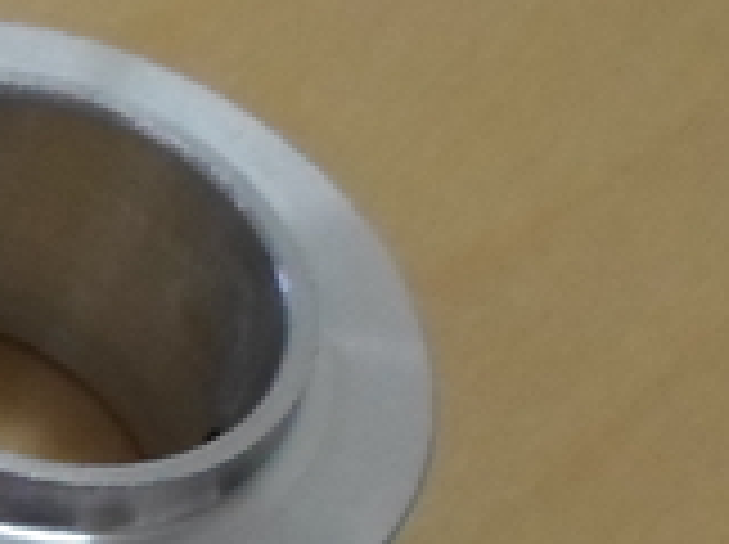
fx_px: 3091
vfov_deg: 10.1
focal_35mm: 147
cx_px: -1125
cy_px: 321
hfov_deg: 11.0
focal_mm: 4.5
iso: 80
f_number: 2.5
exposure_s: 1/45
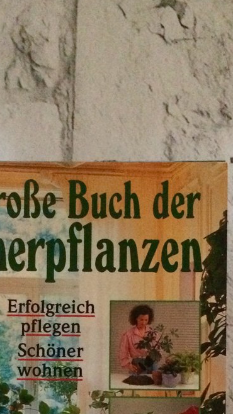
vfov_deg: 30.8
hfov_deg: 18.7
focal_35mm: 64
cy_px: 402
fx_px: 703
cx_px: 59
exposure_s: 1/17
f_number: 2.2
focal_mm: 4.15
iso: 640
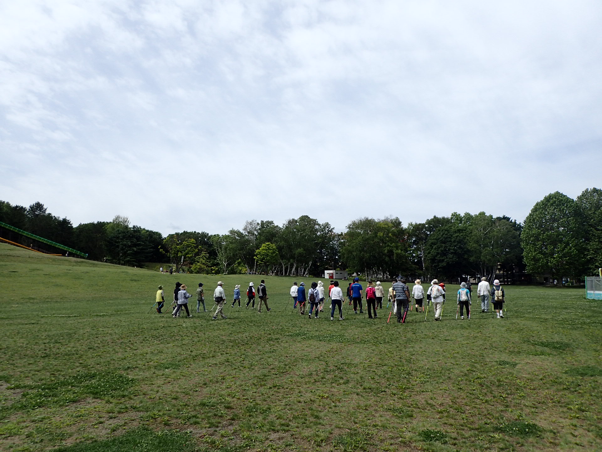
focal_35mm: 25
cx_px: 301
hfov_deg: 69.4
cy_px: 226
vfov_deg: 54.9
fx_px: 435
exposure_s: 1/250
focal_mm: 4.5
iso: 100
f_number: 8
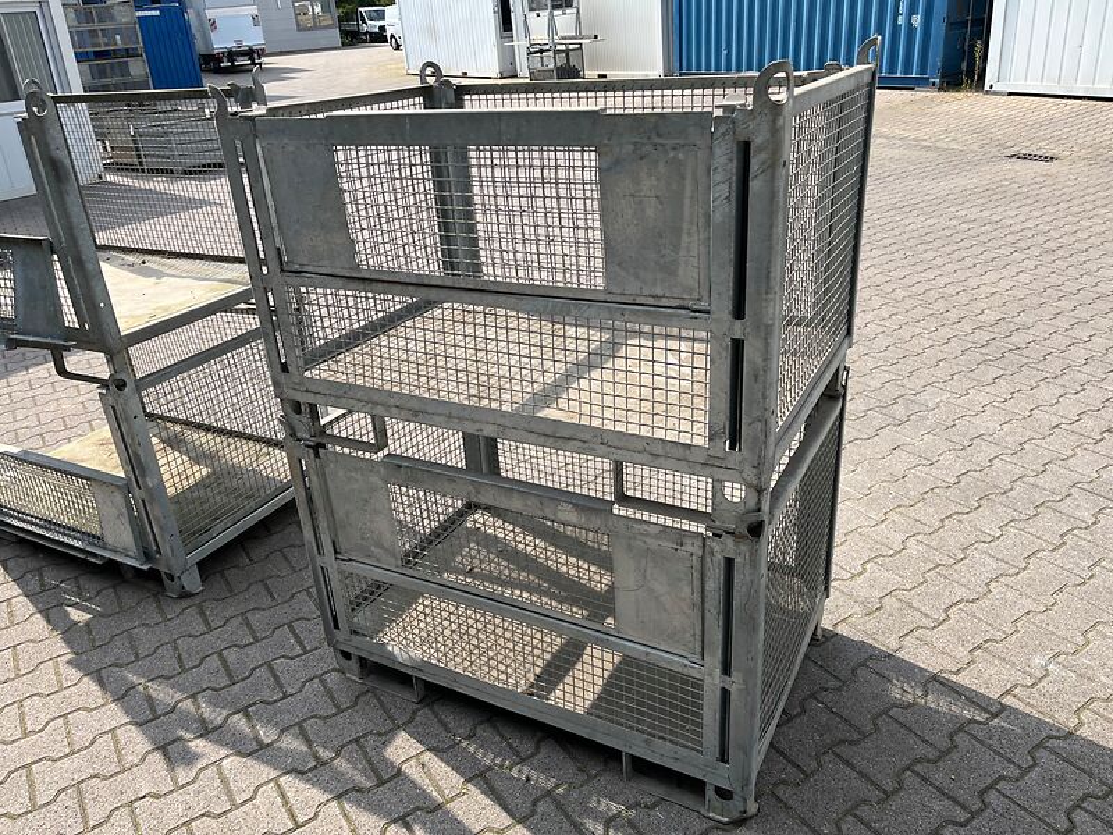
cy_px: 418
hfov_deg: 67.3
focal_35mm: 26
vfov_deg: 53.1
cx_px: 556
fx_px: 836
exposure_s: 1/1923
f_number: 1.6
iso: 50
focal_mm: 5.1
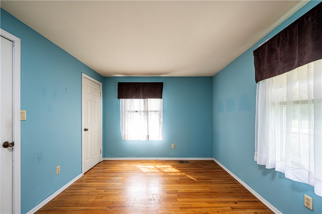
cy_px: 107
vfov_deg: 81.1
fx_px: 125
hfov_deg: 104.3
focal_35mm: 14
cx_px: 161
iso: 4000
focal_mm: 14
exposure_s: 1/200
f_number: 8
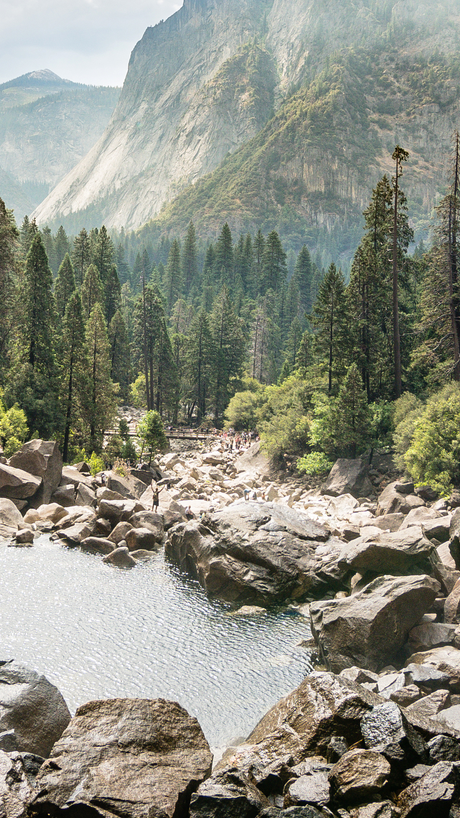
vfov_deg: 45.8
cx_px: 187
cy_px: 229
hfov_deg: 27.5
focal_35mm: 43
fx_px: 939
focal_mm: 11
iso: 100
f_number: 8
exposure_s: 1/200
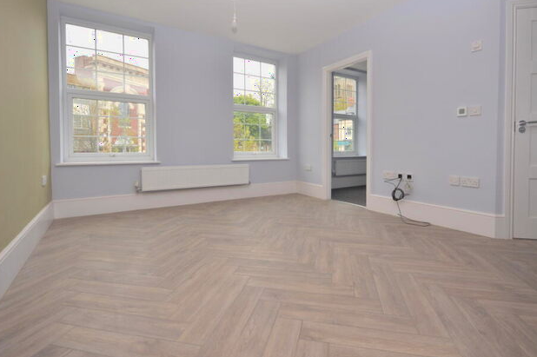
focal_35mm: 17
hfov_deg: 93.3
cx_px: 281
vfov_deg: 70.1
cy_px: 155
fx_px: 253
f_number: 5.6
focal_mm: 10
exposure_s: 1/125
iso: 250
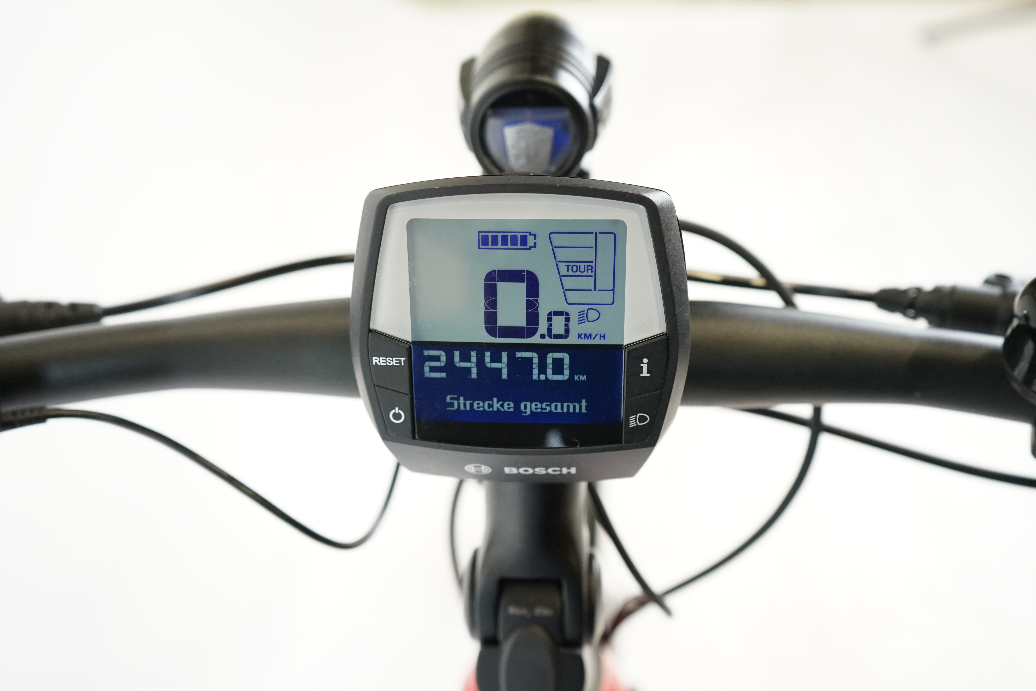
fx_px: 921
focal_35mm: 32
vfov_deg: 41.1
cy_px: 346
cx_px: 518
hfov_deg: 58.7
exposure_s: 1/200
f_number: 4.5
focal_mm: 32
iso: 2500
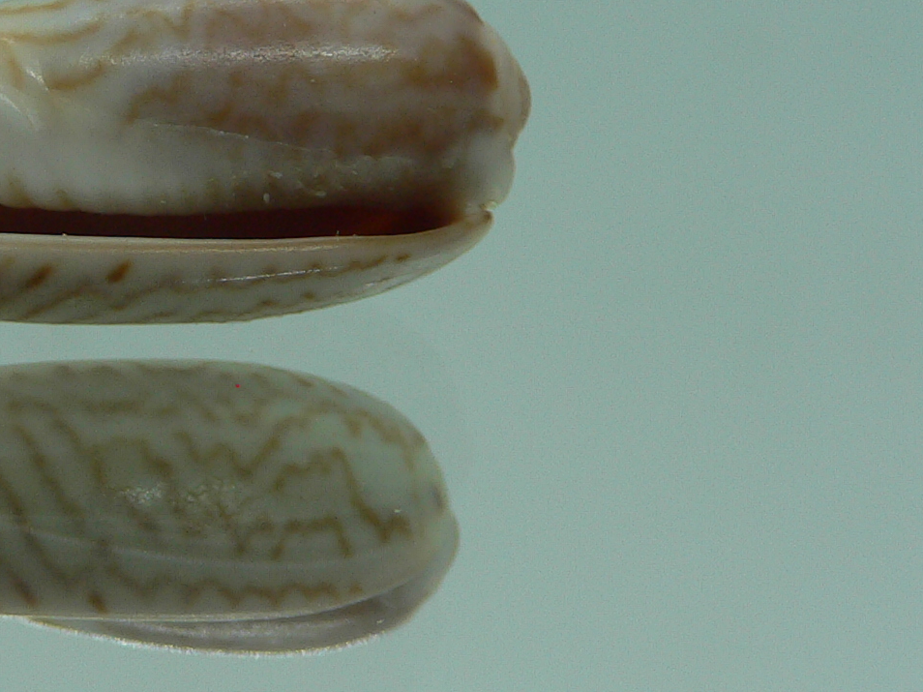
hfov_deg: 25.7
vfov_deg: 19.8
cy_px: 242
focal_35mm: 74
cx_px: 129
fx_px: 1973
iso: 80
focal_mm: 4.6
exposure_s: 1/60
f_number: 2.8
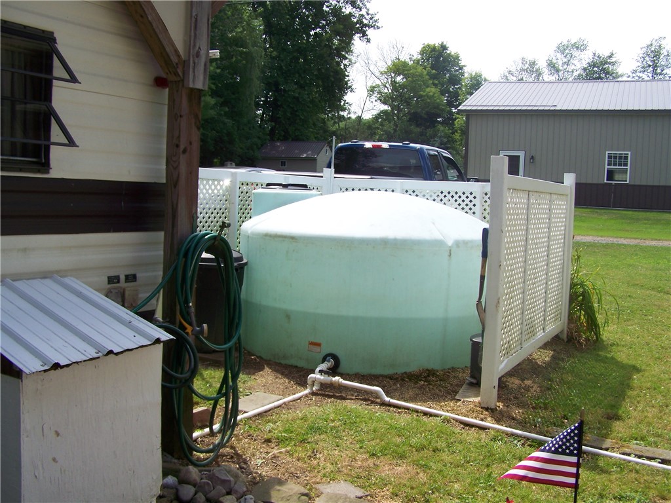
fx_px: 737
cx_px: 336
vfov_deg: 37.7
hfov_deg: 49.0
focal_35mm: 38
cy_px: 252
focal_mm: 6.3
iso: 64
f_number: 4
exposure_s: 1/320
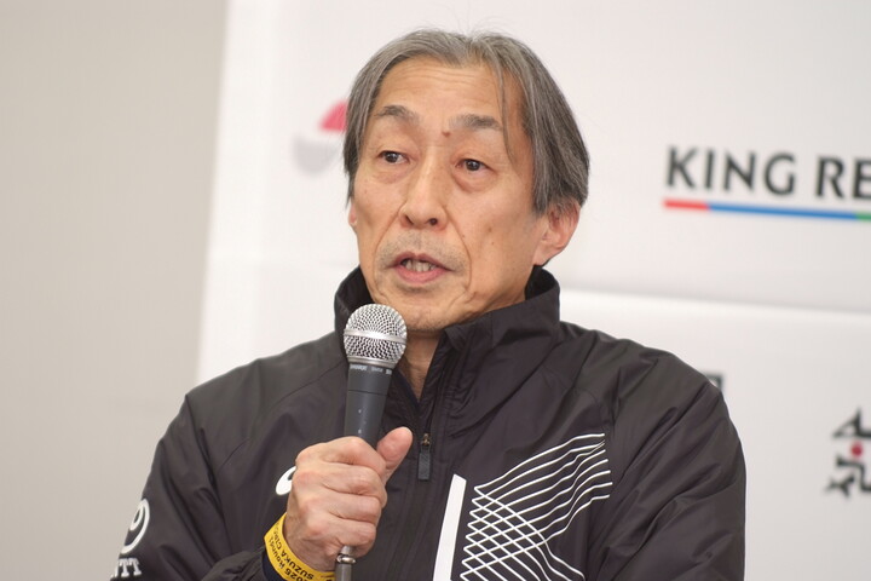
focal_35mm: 300
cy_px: 290
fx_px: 7258
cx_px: 436
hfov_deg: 6.9
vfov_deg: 4.6
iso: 400
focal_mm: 200
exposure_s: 1/90
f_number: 2.8
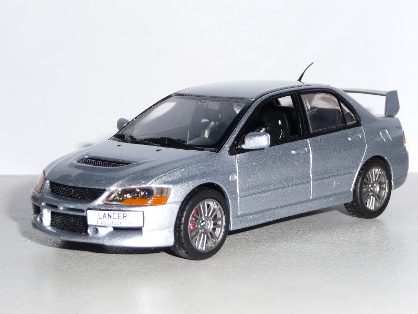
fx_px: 1099
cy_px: 157
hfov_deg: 21.5
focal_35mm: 91
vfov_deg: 16.2
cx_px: 209
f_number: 4.5
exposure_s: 1/30
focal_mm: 11.3
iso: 100
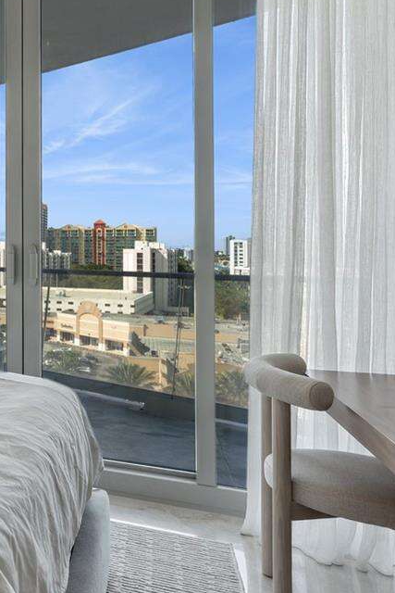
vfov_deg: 54.4
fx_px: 576
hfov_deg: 28.3
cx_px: -164
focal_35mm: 35
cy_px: 273
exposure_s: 1/50
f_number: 9
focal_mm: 14
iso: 200
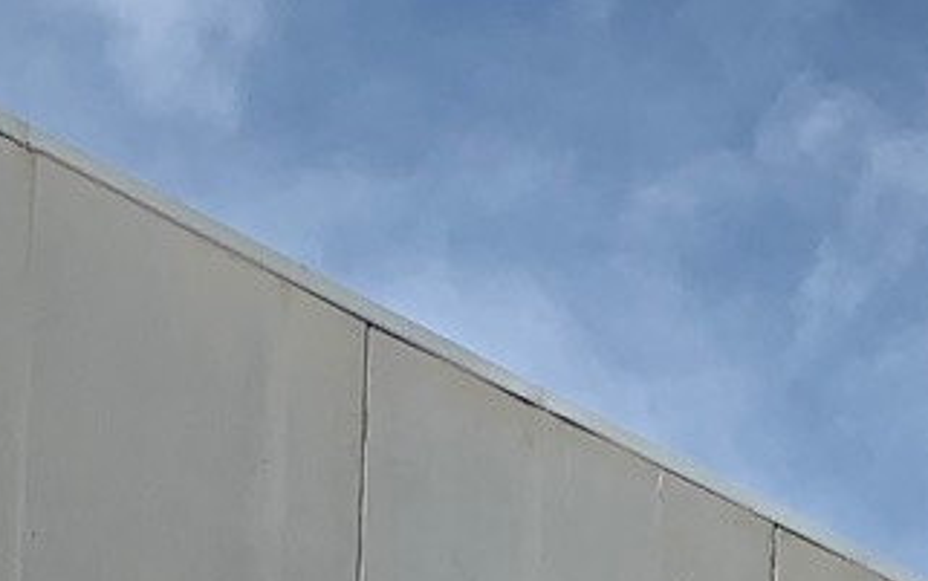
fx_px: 4378
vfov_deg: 6.7
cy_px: 1902
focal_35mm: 173
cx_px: 46
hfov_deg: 12.0
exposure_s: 1/3650
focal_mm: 4.25
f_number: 1.8
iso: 25
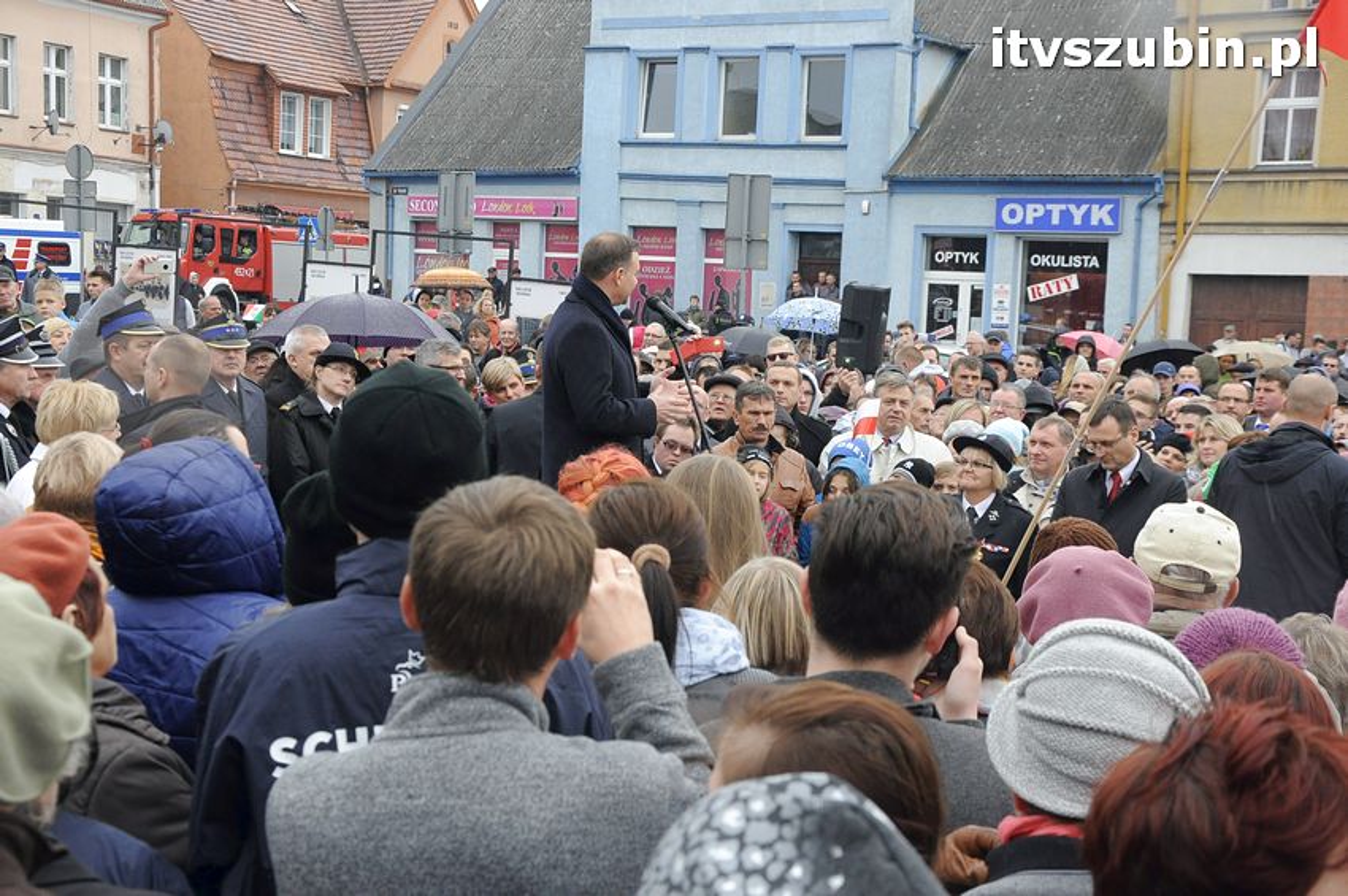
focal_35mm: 60
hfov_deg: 33.4
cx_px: 674
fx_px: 2244
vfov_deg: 22.6
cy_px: 448
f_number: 7.1
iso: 800
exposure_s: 1/200
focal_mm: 40
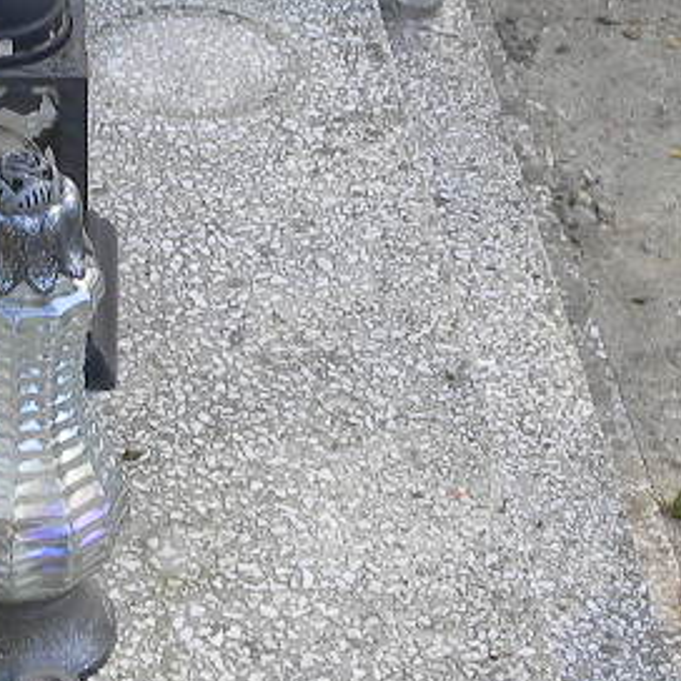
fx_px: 3005
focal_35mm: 135
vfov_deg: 12.9
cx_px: 83
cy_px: 238
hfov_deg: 12.8
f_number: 3.5
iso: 64
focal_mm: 4.6
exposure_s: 1/116
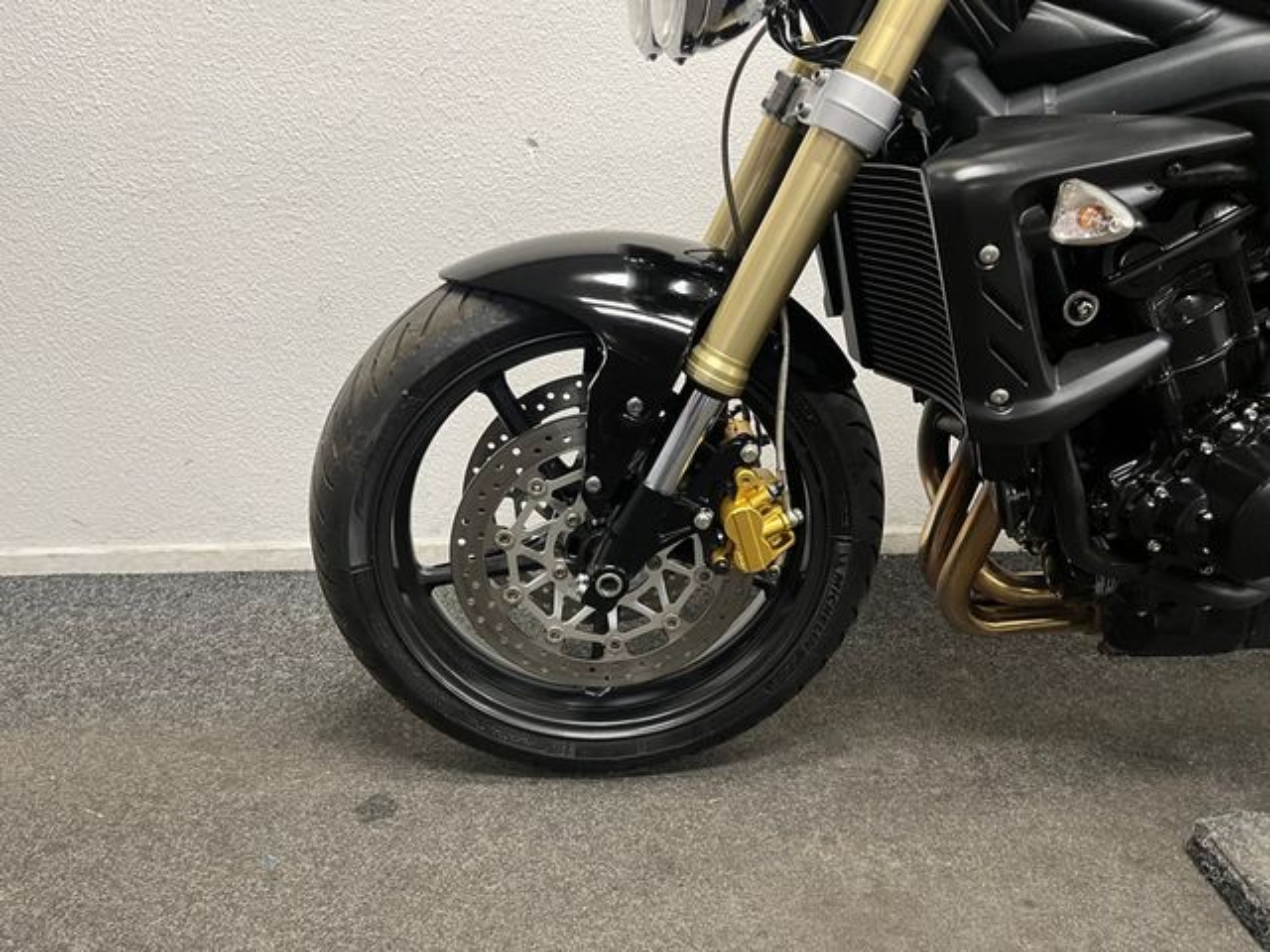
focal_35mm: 26
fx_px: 954
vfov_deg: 53.1
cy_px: 476
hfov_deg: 67.3
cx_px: 635
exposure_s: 1/50
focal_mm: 5.1
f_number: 1.6
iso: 160
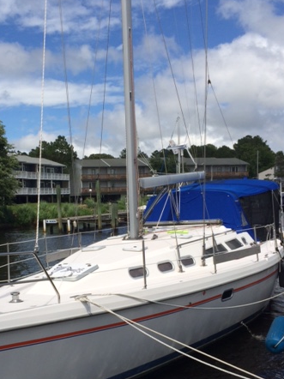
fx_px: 460
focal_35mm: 42
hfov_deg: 34.1
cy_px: 250
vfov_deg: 44.2
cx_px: 101
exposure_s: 1/3731
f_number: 2.2
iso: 32
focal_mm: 4.15
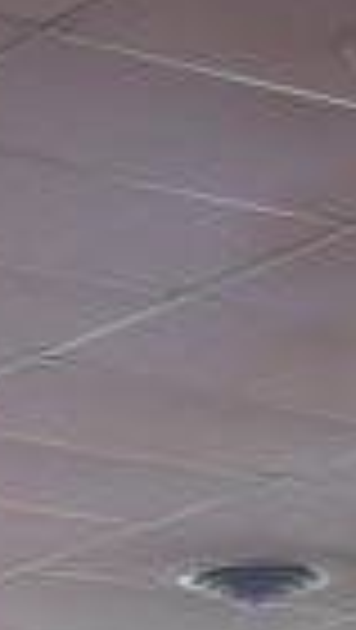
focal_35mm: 243
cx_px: 185
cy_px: 1670
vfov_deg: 8.0
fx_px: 4068
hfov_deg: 5.0
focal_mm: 18
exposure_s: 1/60
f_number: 4
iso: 400
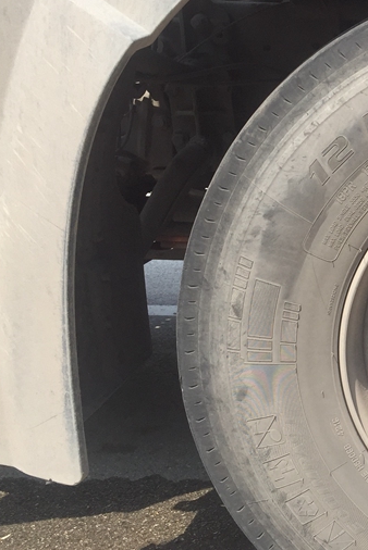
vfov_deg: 32.9
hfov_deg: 20.0
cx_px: 508
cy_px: 255
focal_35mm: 61
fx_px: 934
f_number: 2.2
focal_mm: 4.15
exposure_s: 1/746
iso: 32
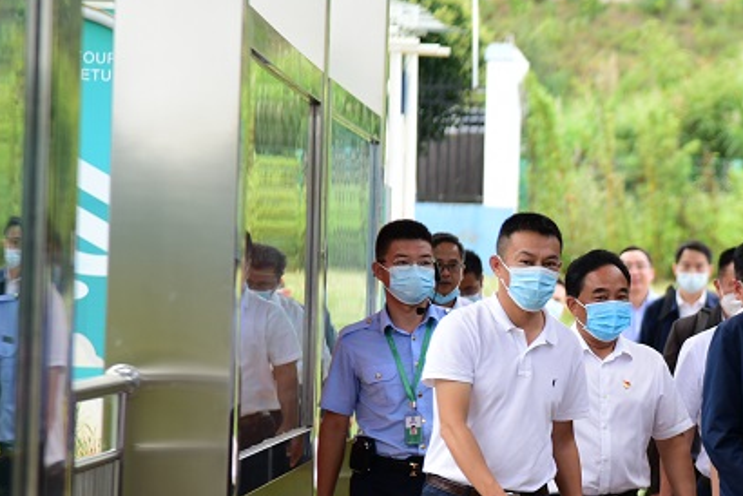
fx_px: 4833
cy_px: 342
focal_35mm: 234
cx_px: 690
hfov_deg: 8.8
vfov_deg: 5.9
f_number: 4
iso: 280
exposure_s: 1/200
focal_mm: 120
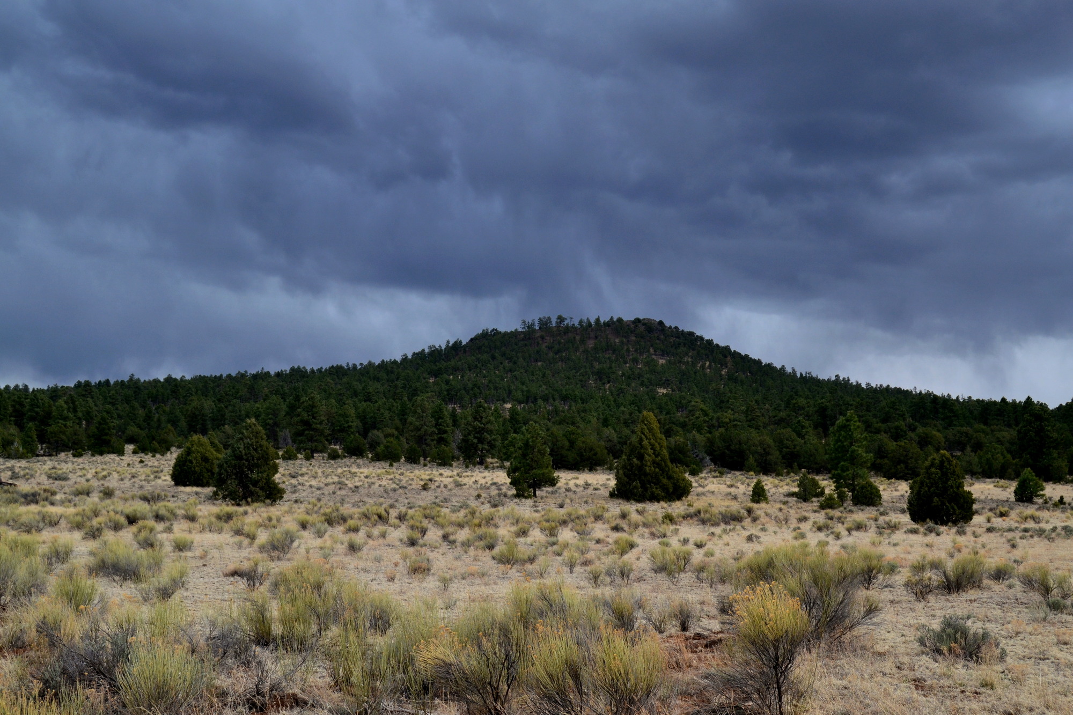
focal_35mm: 39
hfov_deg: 49.6
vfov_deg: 34.2
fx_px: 1162
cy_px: 358
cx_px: 536
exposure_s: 1/200
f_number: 10
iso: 400
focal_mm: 26
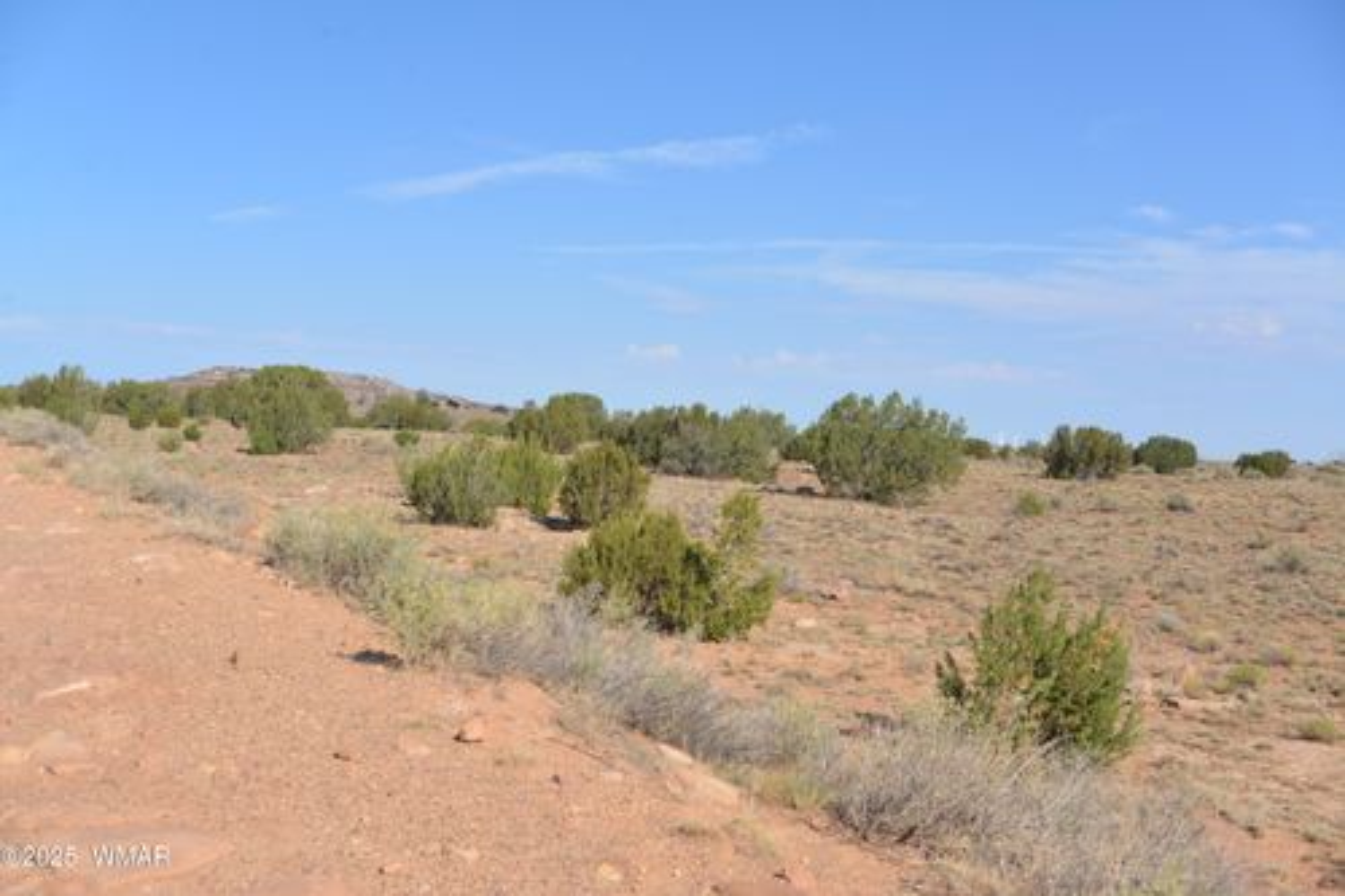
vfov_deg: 30.5
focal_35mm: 44
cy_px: 448
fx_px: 1643
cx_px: 672
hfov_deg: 44.5
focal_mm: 44
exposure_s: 1/250
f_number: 8
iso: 100
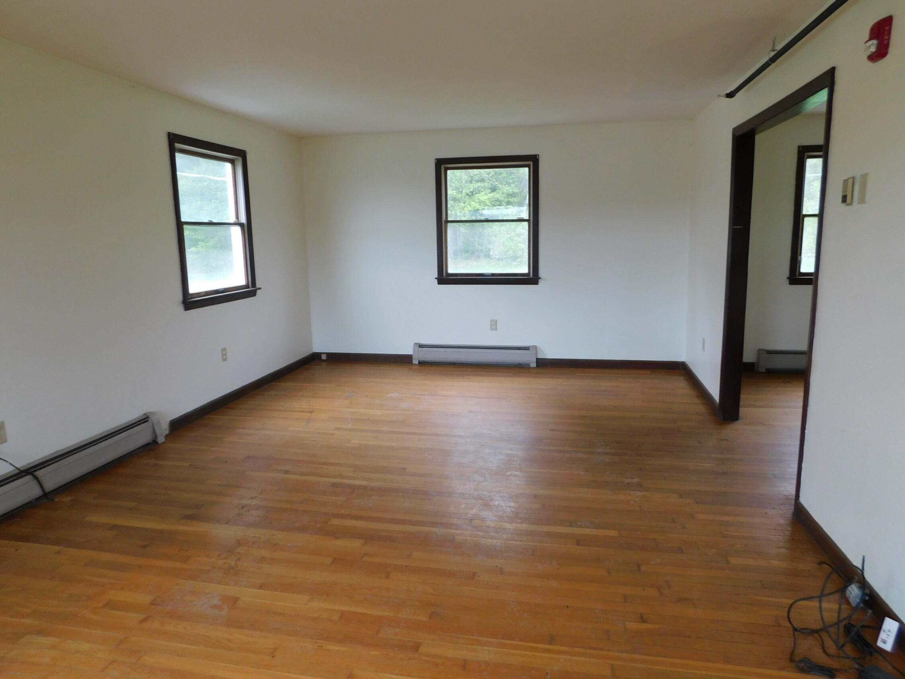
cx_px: 452
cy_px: 340
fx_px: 601
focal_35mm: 23
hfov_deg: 73.9
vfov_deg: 58.9
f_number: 3
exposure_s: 1/30
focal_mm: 4
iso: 140
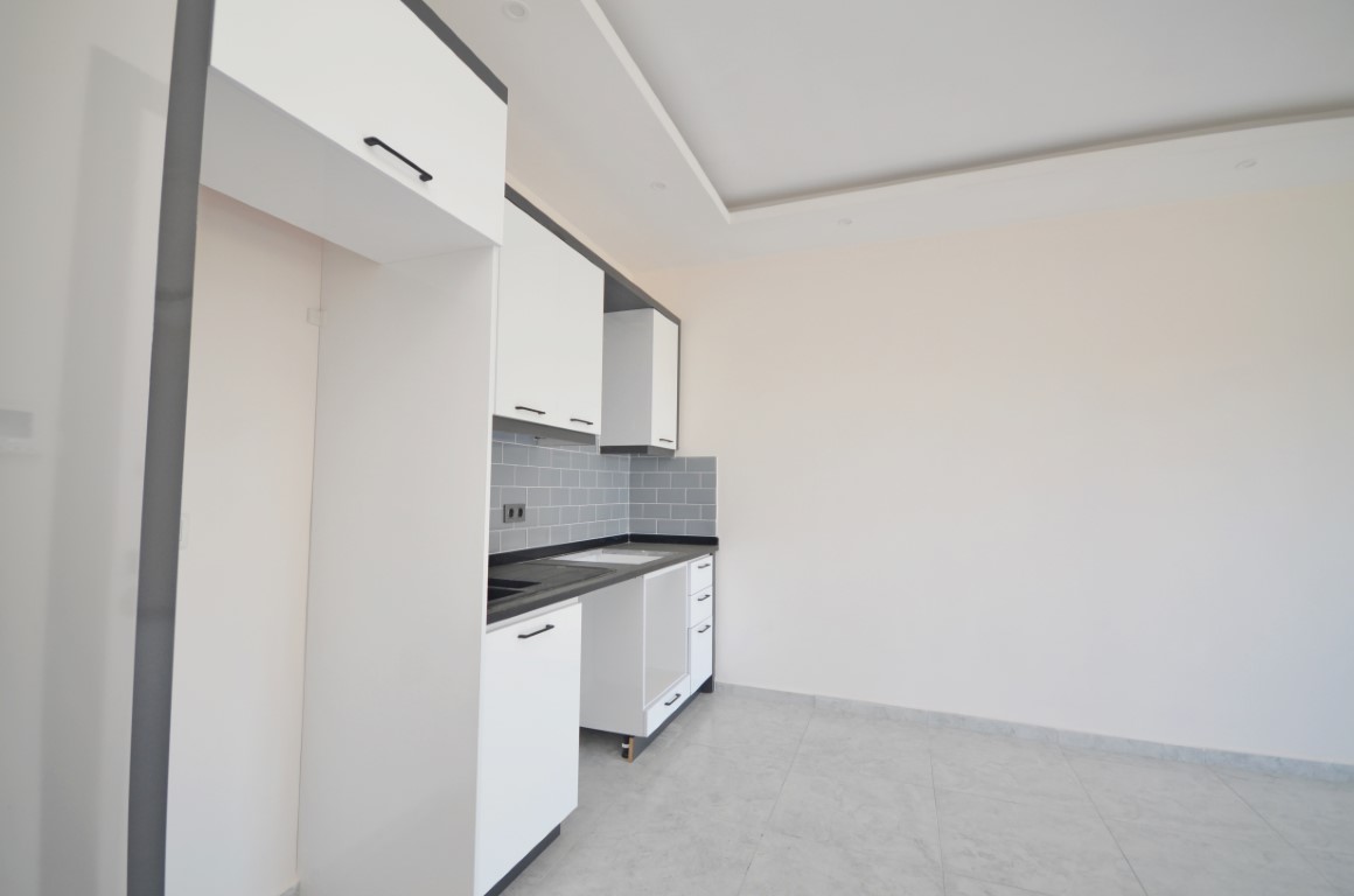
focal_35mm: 15
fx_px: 563
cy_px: 448
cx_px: 677
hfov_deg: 100.5
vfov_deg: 77.1
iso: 280
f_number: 4
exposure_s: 1/60
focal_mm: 10
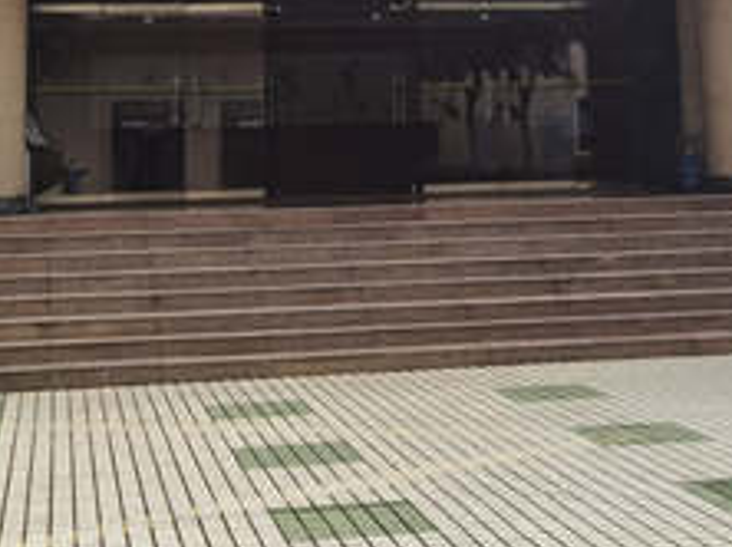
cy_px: -132
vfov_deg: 18.9
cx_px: 346
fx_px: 1542
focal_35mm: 73
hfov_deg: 26.7
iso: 50
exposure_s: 1/1531
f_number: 1.9
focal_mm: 6.71
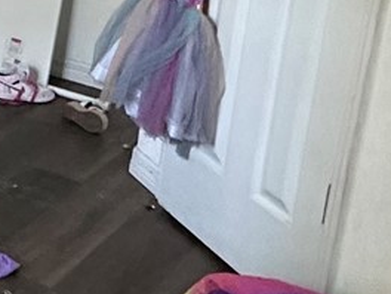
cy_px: -85
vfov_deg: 16.4
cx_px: -307
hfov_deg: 18.3
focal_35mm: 85
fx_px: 960
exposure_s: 1/60
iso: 800
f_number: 2.2
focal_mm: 2.22
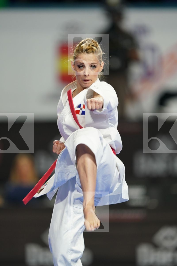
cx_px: 88
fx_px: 2950
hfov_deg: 3.4
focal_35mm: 400
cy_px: 133
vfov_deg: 5.2
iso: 1250
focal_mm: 400
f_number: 2.8
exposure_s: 1/500
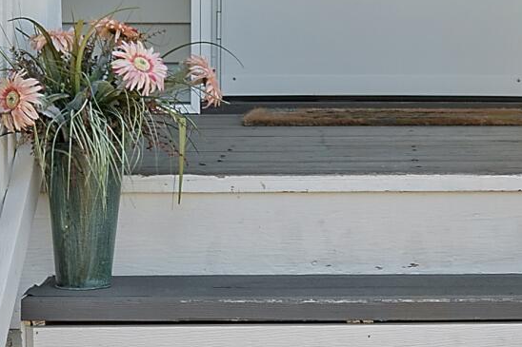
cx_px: 240
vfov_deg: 11.6
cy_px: -95
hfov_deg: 17.8
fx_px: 1667
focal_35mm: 115
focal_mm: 14
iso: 100
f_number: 5
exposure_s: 1/50
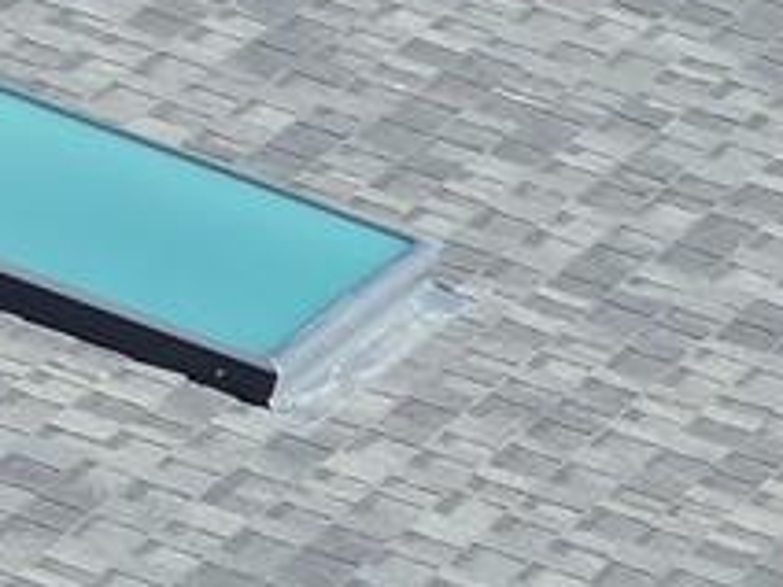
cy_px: 860
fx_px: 11943
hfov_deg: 3.7
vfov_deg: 2.8
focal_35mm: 528
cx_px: 2364
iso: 140
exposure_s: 1/800
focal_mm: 19.35
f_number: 2.8
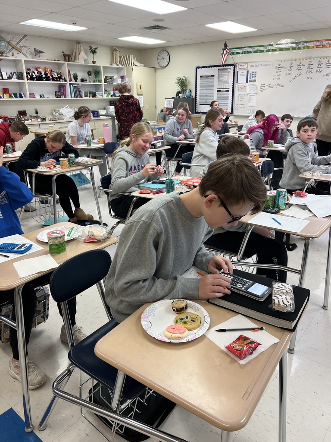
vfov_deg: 67.3
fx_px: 331
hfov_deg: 53.1
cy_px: 221
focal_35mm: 26
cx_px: 166
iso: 100
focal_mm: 5.7
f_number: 1.5
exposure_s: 1/120
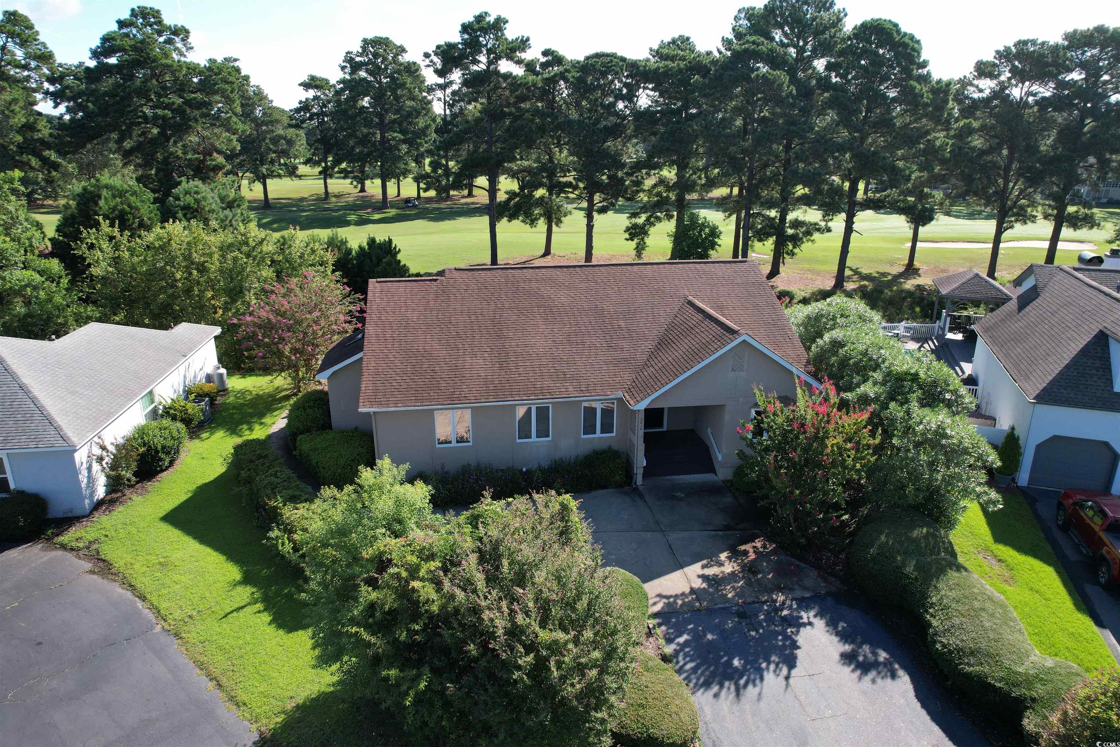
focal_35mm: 22
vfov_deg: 57.2
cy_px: 374
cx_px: 560
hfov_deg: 78.6
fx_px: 684
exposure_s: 1/800
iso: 100
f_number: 2.8
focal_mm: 8.38
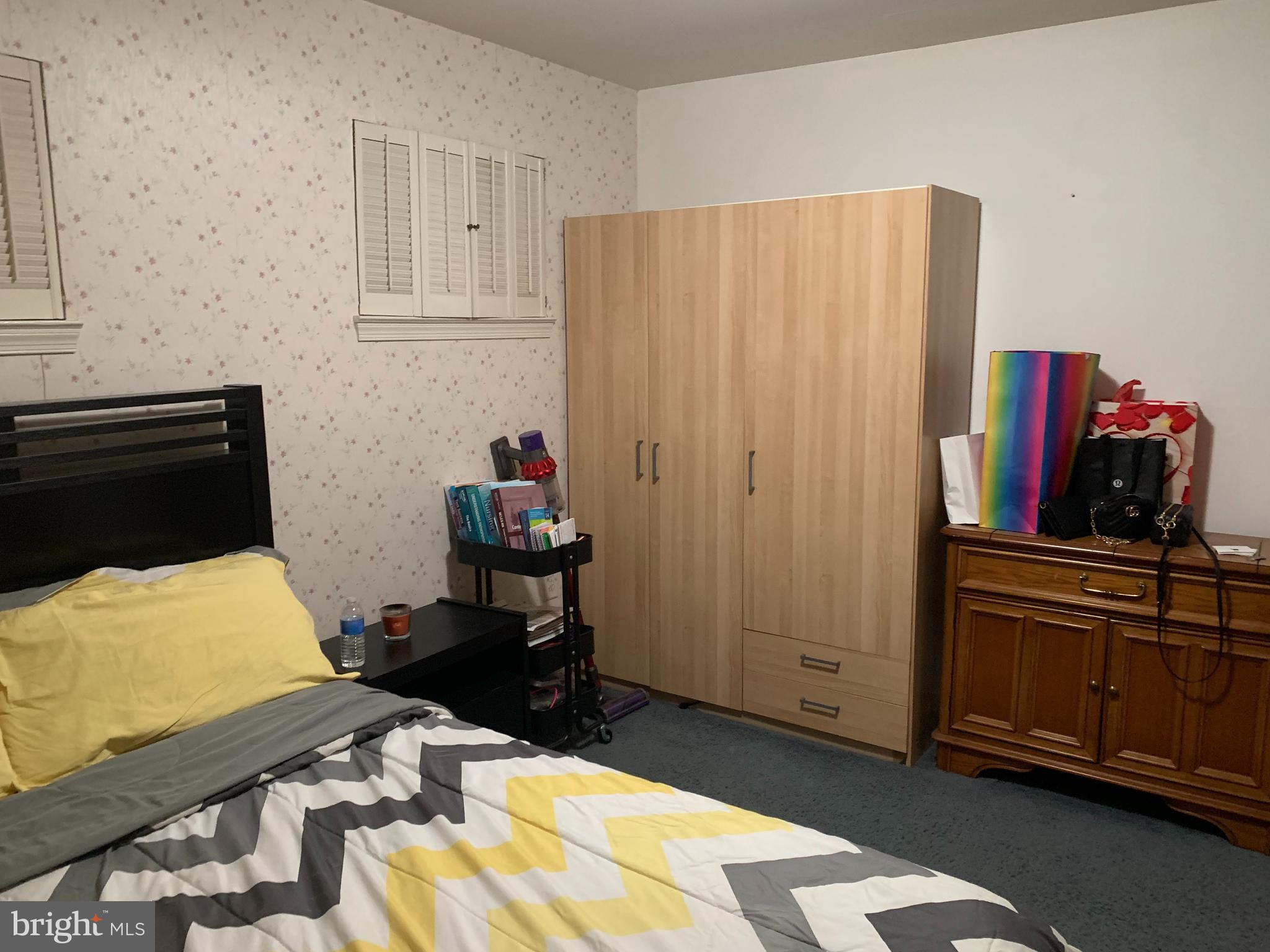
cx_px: 635
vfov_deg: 53.1
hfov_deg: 67.3
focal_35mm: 26
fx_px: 954
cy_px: 476
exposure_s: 1/30
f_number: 1.8
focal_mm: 4.25
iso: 400
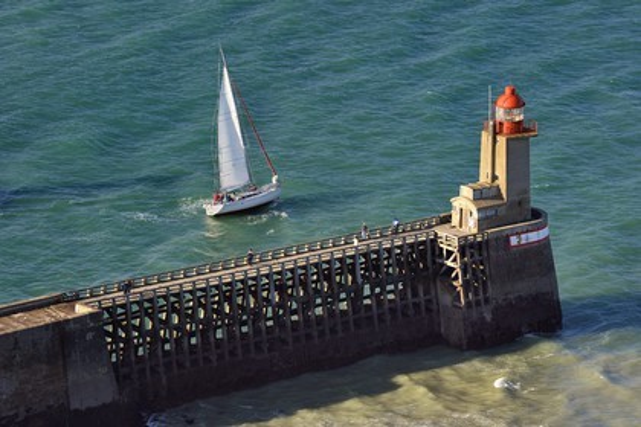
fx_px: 3561
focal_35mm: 200
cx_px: 320
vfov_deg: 6.9
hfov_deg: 10.3
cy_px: 214
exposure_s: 1/320
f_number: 8
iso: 200
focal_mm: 200
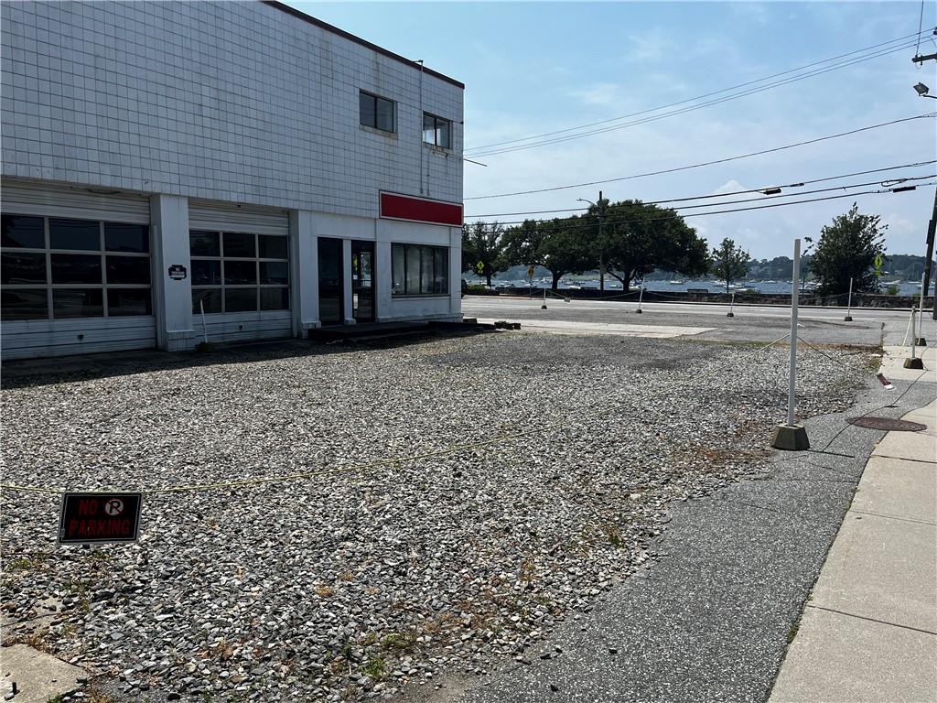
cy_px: 352
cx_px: 468
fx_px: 704
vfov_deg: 53.1
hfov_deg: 67.3
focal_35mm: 26
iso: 50
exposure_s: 1/5076
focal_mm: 5.1
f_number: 1.6
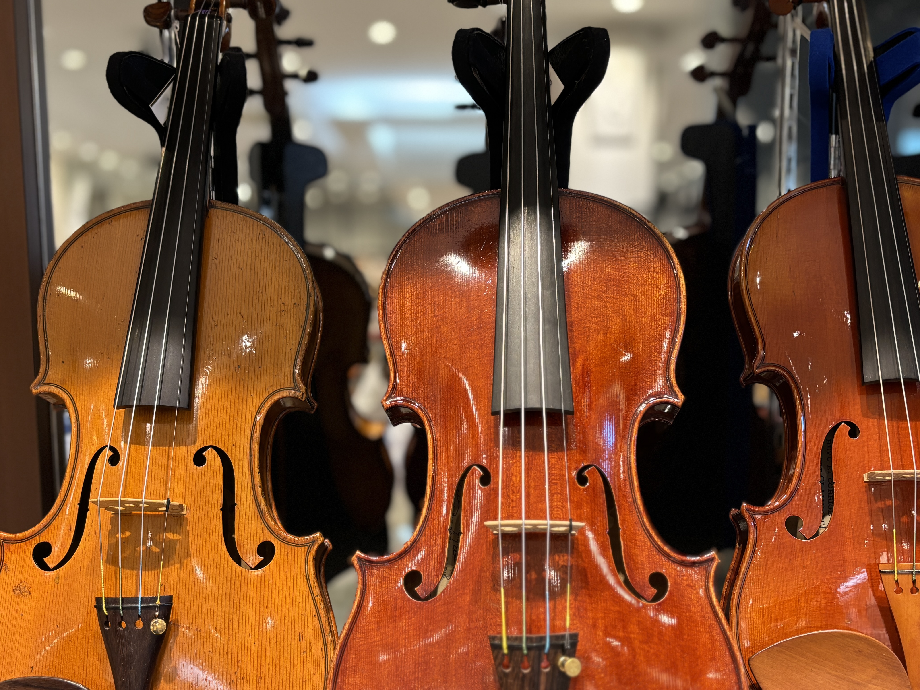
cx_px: 478
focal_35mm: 36
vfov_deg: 39.5
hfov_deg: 51.3
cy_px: 407
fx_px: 957
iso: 200
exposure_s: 1/60
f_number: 1.6
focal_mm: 5.96
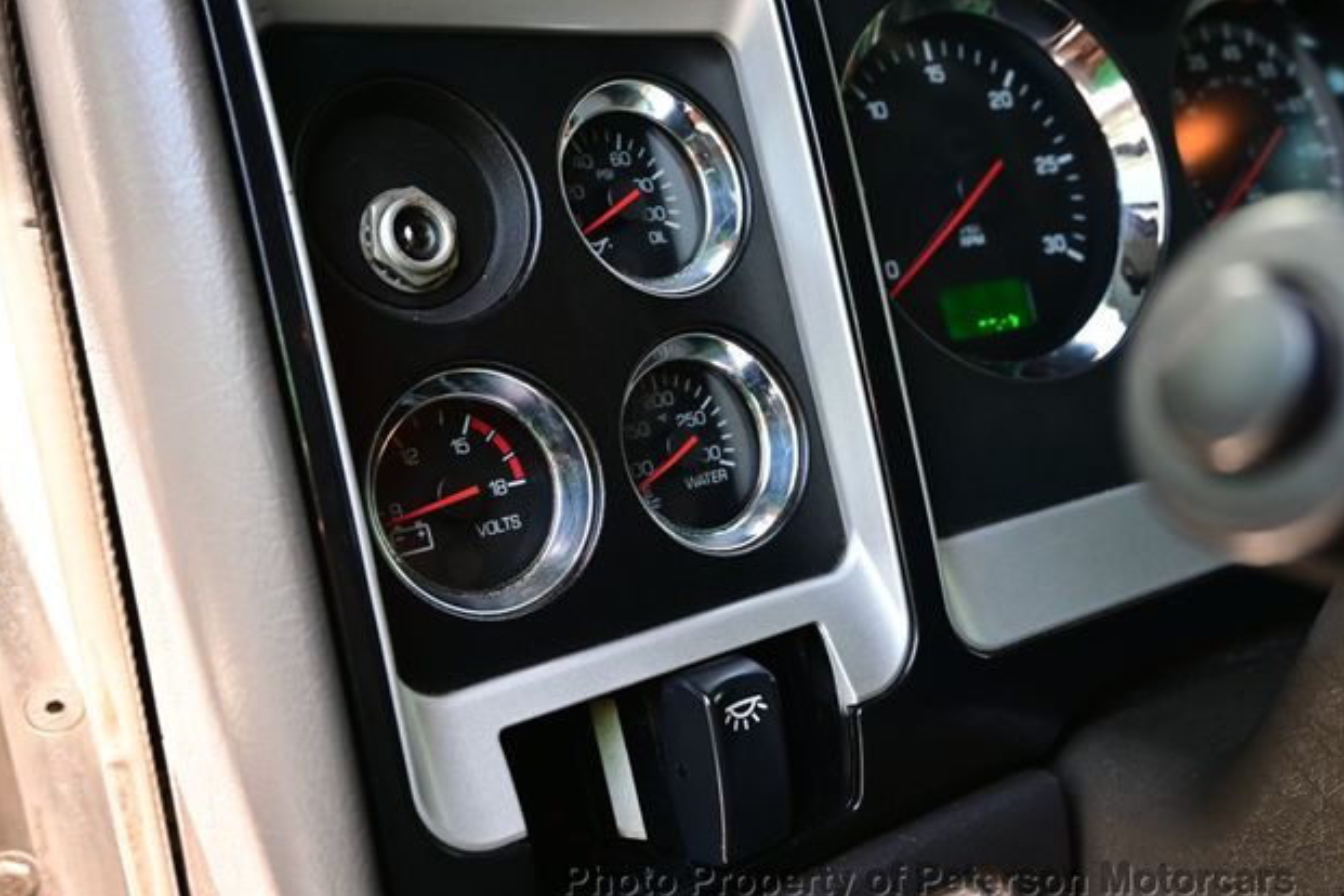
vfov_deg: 38.9
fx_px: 1269
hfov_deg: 55.8
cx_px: 673
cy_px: 459
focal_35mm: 34
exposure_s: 1/40
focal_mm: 22
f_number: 4
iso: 160
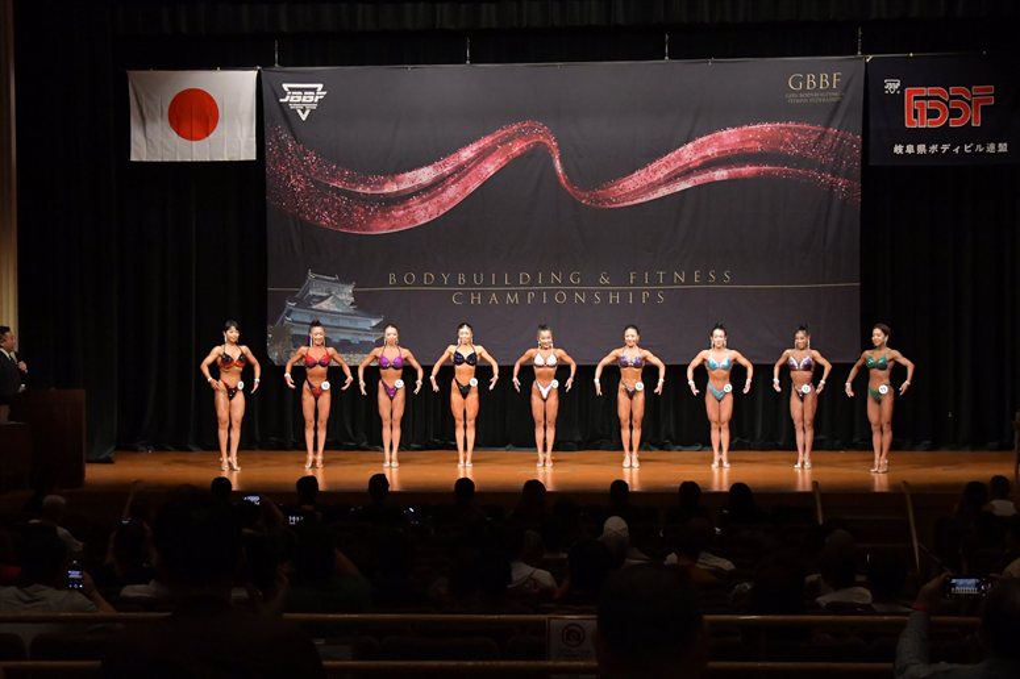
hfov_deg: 28.1
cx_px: 510
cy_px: 340
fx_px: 2039
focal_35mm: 72
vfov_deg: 18.9
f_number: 5.6
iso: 6400
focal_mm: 48
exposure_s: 1/400
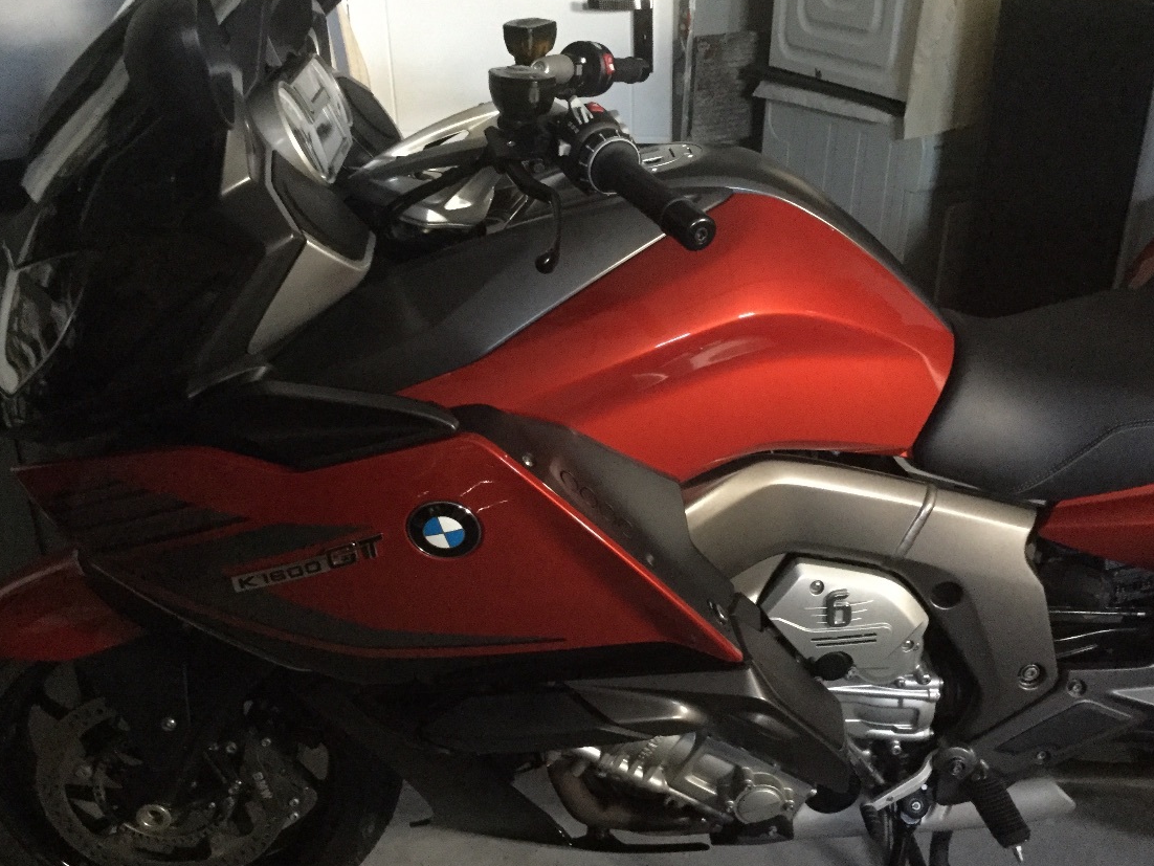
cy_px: 393
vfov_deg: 39.6
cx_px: 614
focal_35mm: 36
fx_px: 1200
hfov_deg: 51.3
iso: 640
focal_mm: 3.3
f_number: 2.4
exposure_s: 1/17
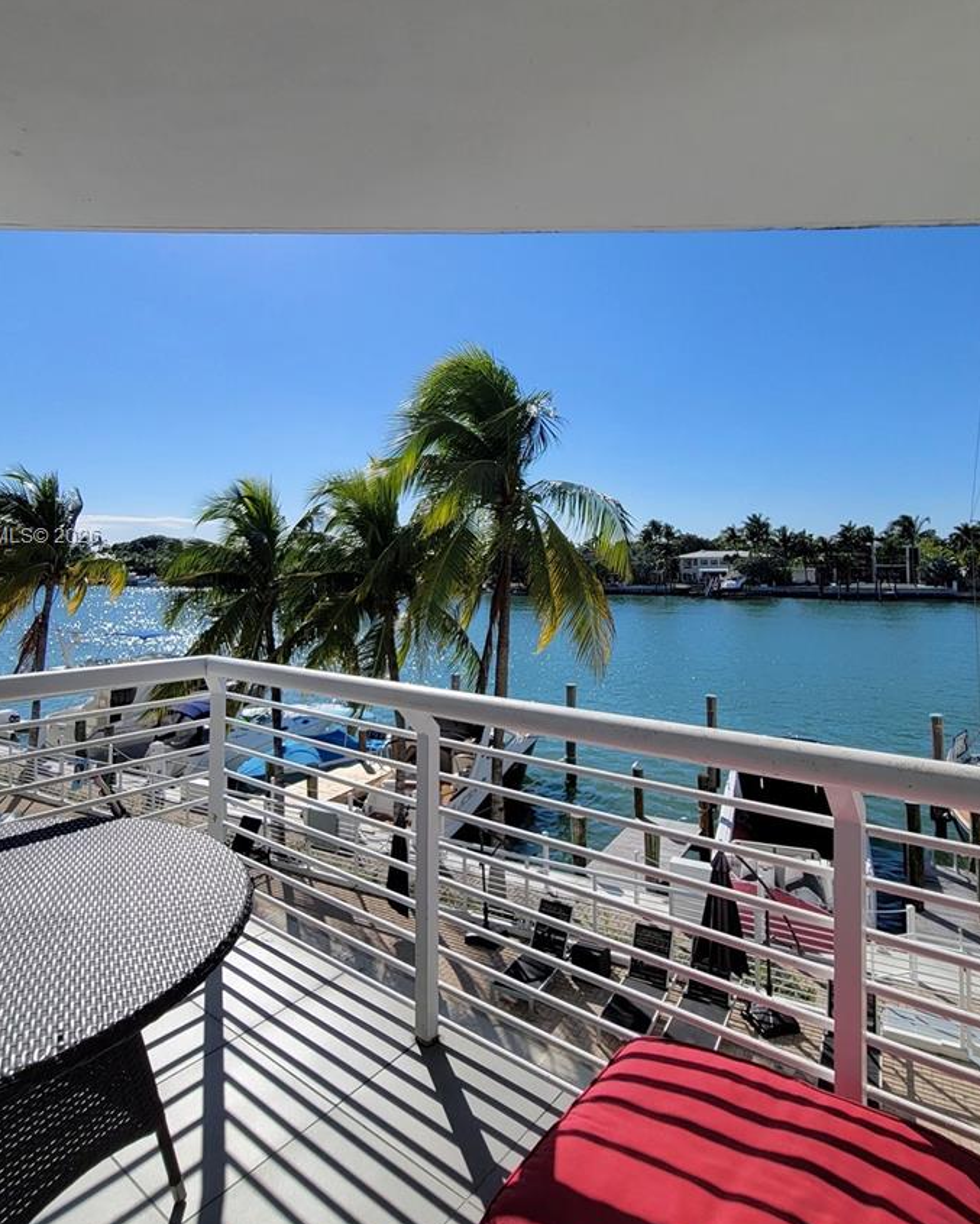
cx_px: 483
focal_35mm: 18
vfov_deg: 86.0
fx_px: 652
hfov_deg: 73.8
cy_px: 538
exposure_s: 1/2240
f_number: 2.2
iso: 50
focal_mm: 2.2
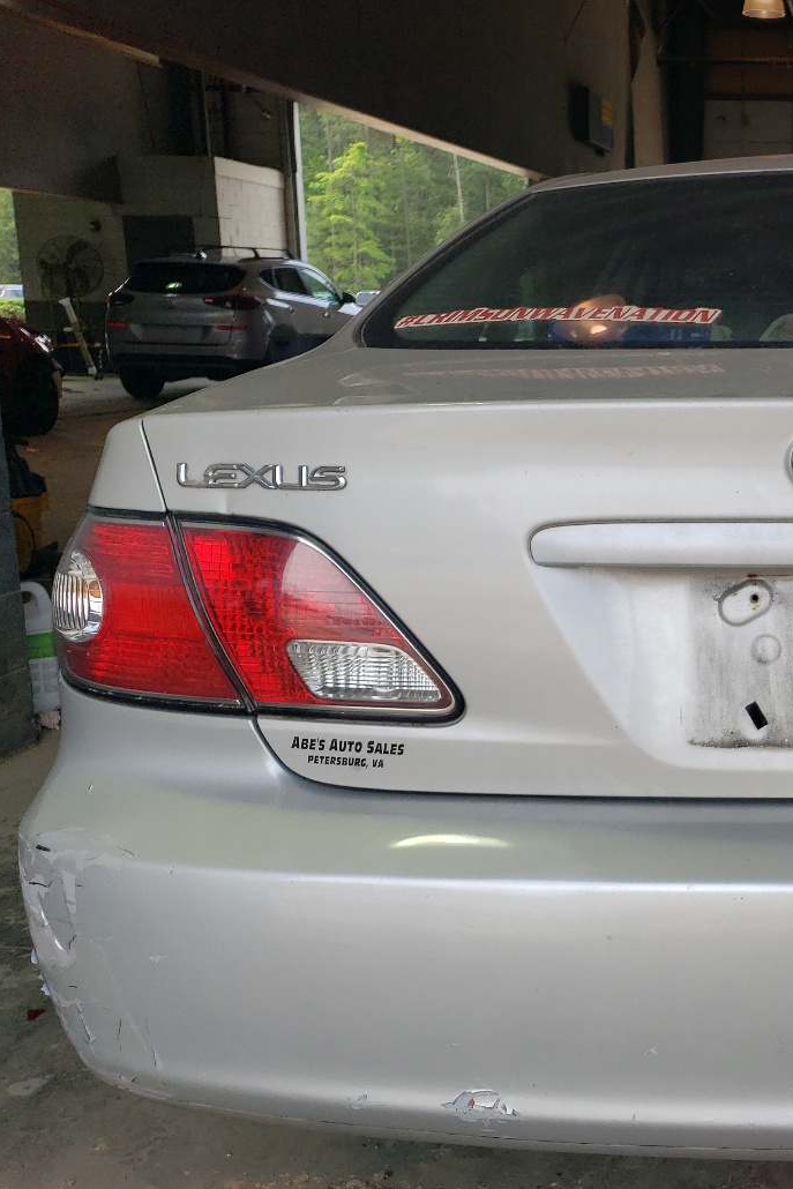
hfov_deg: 28.7
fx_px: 1387
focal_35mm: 42
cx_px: 889
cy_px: 674
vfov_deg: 46.3
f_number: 1.5
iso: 50
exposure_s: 1/667
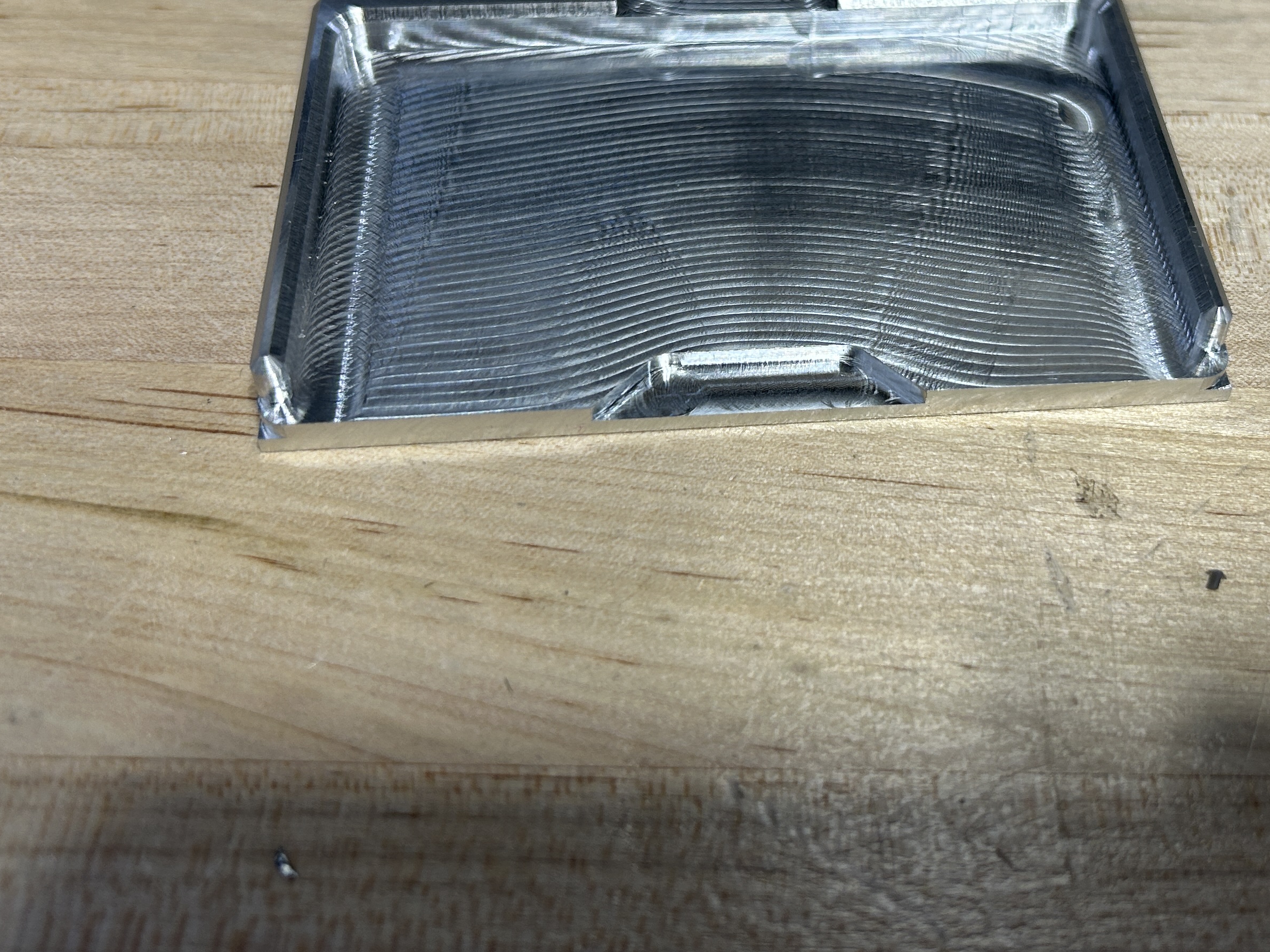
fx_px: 1614
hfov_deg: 42.4
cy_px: 286
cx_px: 849
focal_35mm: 44
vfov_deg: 32.5
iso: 64
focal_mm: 5.7
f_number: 1.5
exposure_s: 1/120
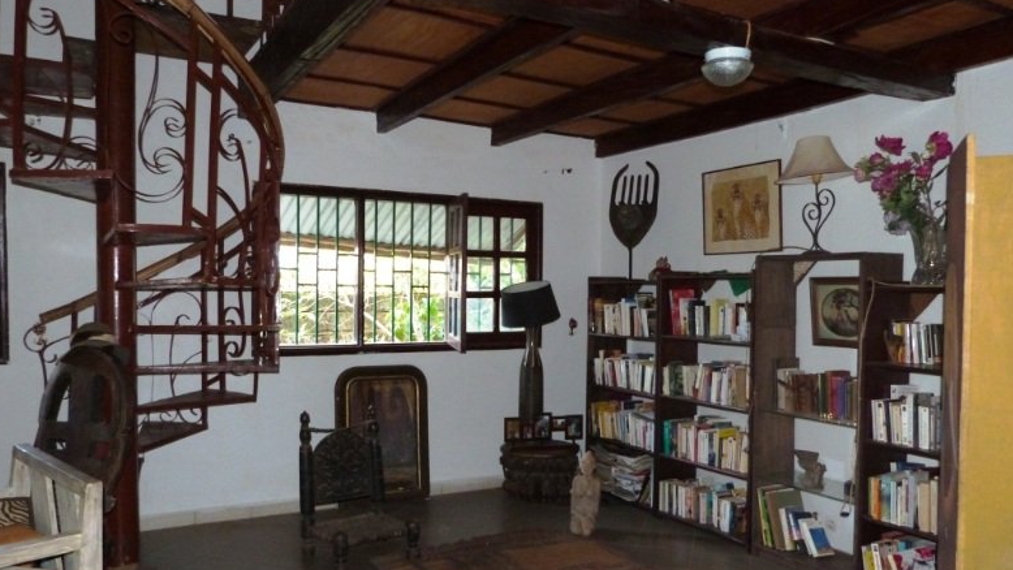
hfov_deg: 67.9
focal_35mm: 28
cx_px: 505
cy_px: 308
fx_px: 752
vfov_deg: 41.5
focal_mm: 4.5
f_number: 2.8
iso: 400
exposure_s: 1/60
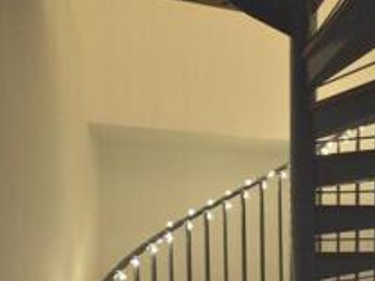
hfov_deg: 53.0
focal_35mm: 33
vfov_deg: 38.1
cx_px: 279
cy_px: 282
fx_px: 357
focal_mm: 10
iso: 2800
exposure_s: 1/60
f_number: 3.5
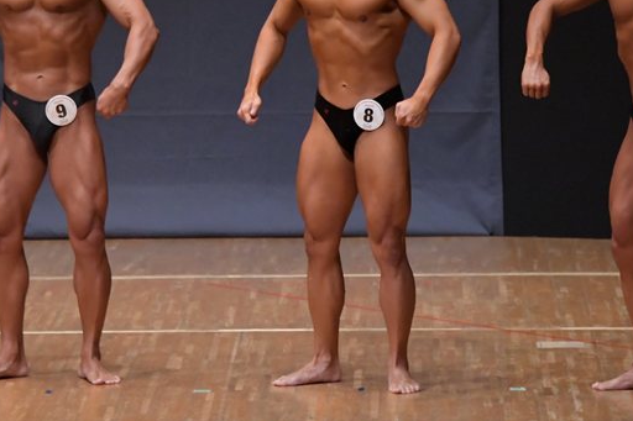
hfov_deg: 5.0
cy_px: 105
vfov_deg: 3.4
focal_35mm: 409
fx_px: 7189
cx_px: 278
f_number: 5.6
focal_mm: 180
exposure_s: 1/400
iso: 6400
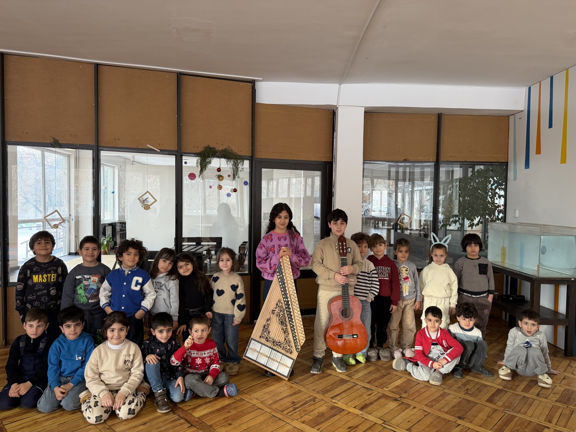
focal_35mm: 24
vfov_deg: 56.8
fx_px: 399
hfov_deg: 71.6
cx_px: 288
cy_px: 216
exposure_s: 1/120
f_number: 1.78
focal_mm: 6.76
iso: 200
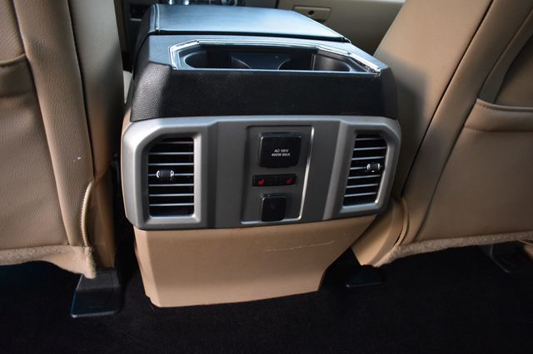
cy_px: 177
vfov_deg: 47.9
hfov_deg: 67.4
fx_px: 400
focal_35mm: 27
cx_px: 266
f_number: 4
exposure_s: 1/15
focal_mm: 18
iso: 1600
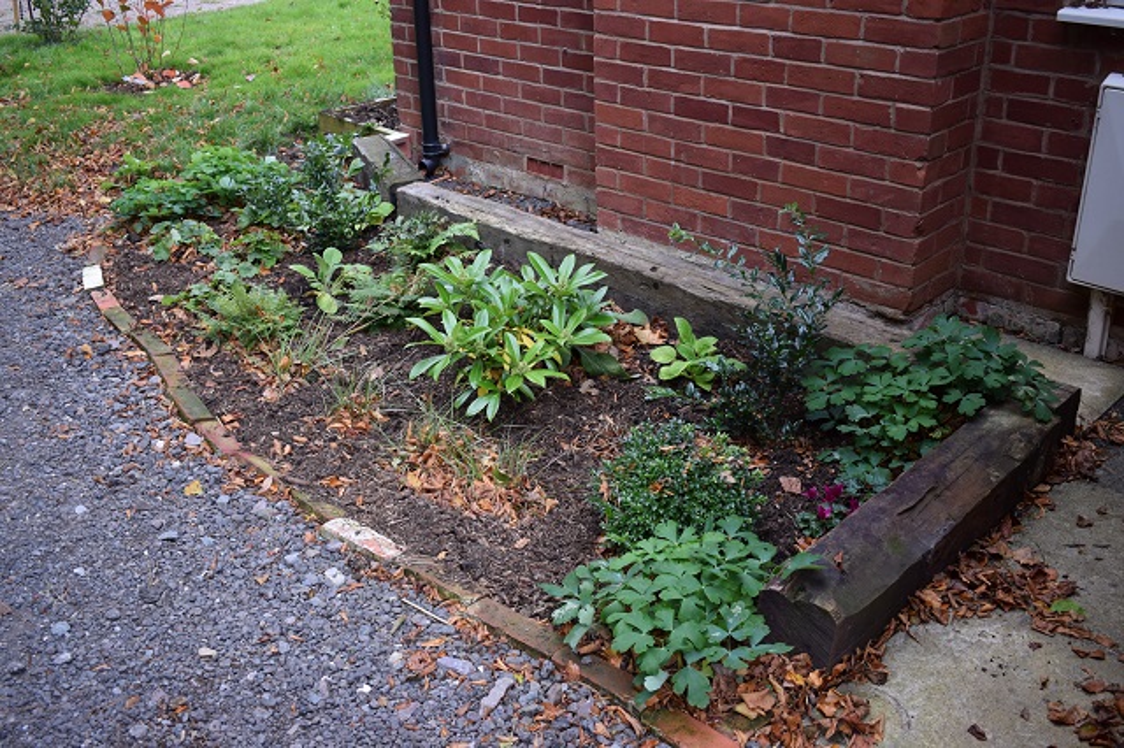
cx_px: 562
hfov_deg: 53.2
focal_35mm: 36
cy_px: 374
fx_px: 1123
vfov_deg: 36.8
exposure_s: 1/60
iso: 400
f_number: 4
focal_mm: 24
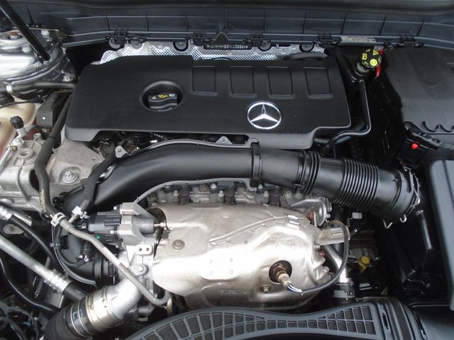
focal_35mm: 26
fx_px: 341
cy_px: 170
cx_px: 227
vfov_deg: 53.1
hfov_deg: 67.3
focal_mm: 4.6
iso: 100
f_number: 3.2
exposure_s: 1/60
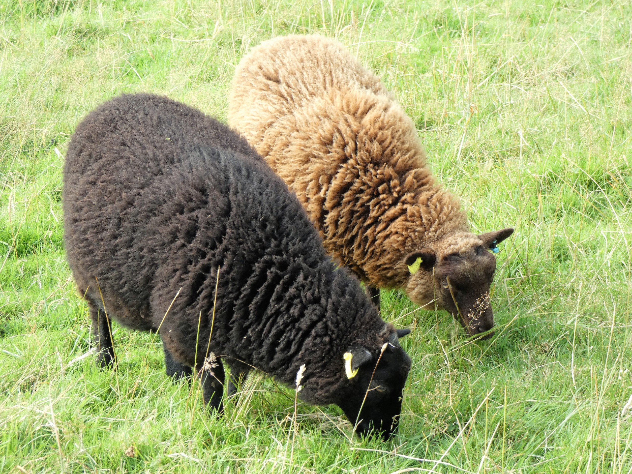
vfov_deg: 10.1
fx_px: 2684
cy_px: 237
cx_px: 316
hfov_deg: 13.4
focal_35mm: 147
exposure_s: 1/80
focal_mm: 26.3
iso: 125
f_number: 5.4
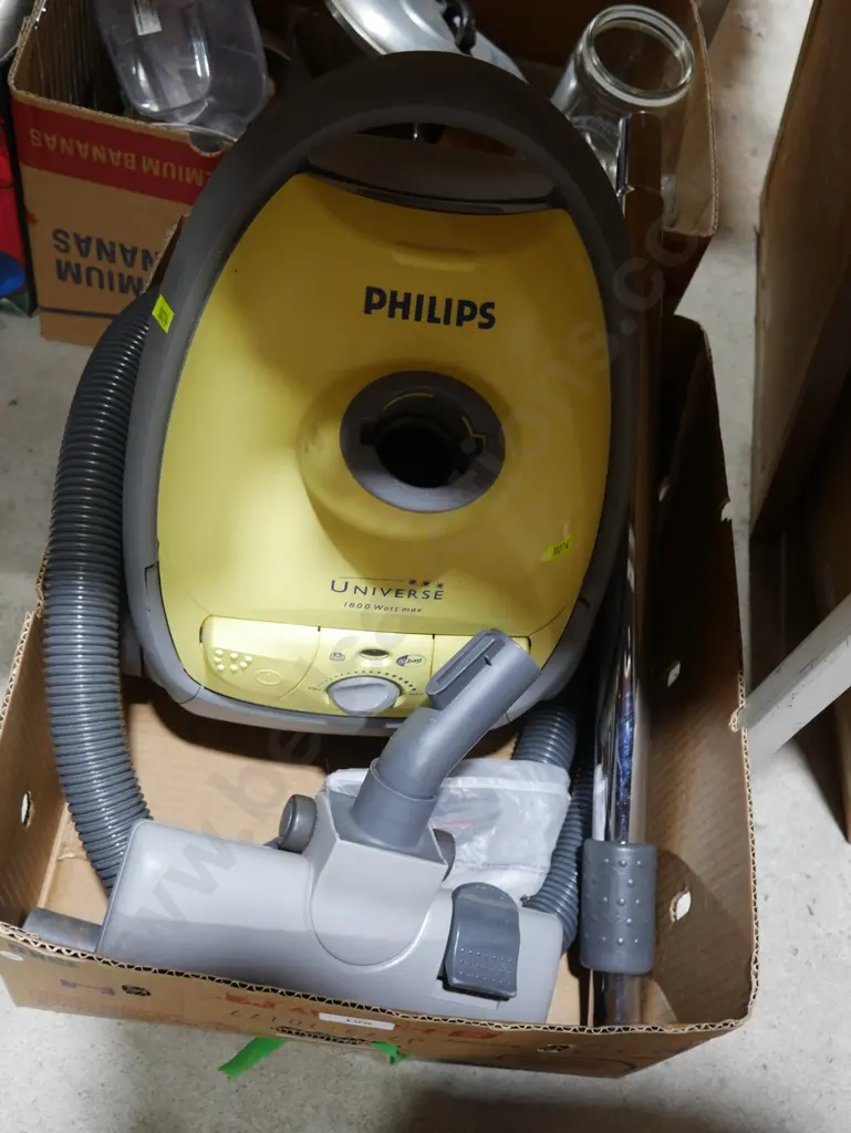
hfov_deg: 44.2
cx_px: 426
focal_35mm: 32
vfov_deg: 56.8
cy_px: 566
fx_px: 1048
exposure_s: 1/60
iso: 500
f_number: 3.6
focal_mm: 16
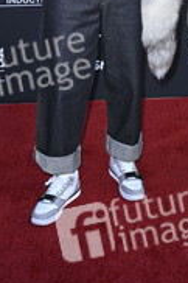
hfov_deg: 17.3
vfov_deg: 24.9
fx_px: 604
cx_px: 180
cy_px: -8
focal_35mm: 77
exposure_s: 1/320
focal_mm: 35
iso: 640
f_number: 6.3
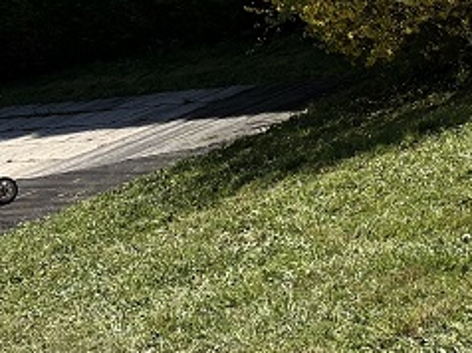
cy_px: -59
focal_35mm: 125
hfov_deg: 15.7
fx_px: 1703
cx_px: 354
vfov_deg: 11.6
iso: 50
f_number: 1.6
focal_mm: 5.96
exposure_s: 1/3623
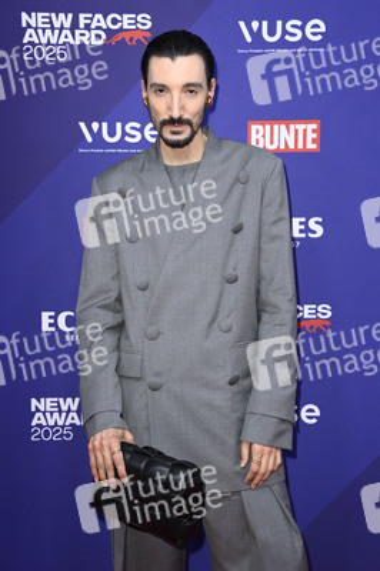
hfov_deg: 20.0
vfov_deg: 29.7
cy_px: 286
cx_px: 190
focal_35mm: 68
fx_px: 1078
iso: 800
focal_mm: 68
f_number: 5.6
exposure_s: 1/250
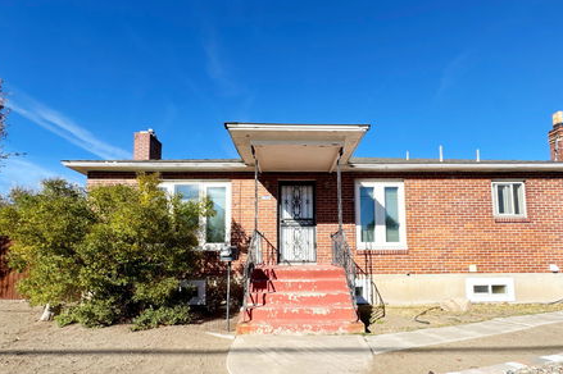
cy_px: 242
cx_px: 296
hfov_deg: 93.2
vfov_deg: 68.8
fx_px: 266
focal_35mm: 17
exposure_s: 1/2415
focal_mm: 2.22
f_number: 2.2
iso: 50
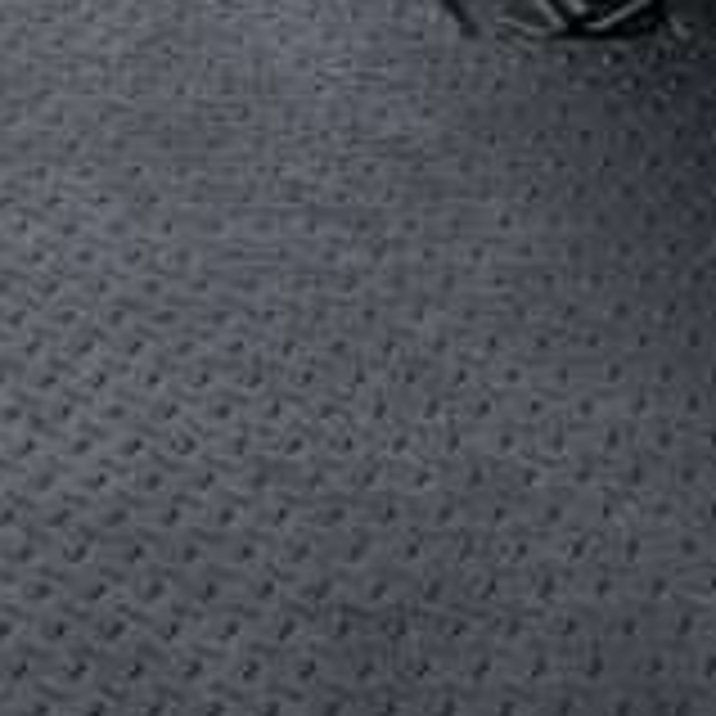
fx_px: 3651
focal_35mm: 156
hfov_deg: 9.8
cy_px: -279
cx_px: -1036
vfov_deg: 10.9
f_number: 1.5
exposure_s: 1/380
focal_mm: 5.7
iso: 50
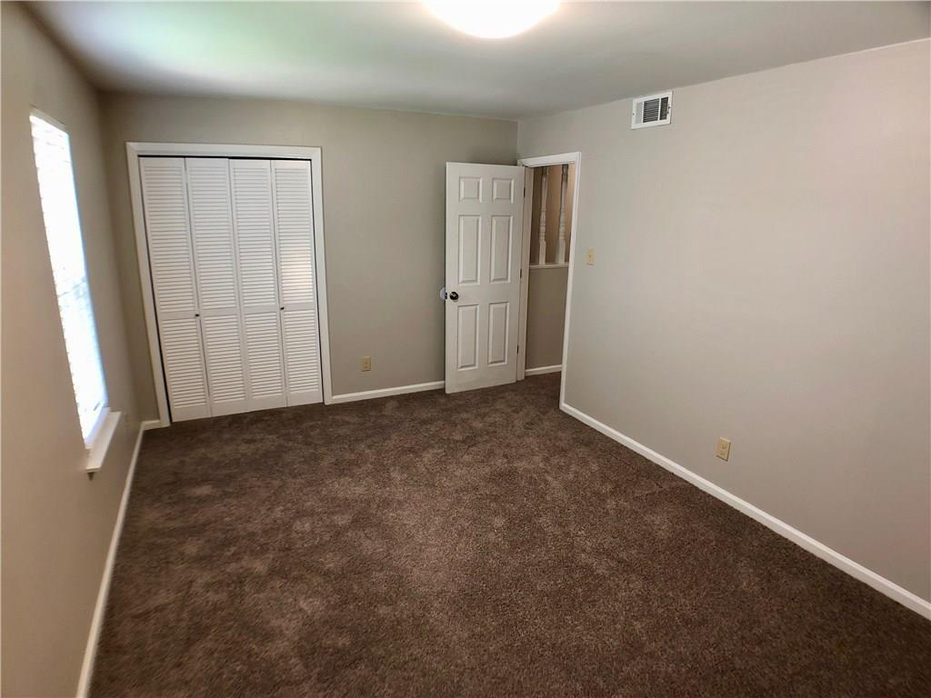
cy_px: 349
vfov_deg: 49.7
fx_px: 753
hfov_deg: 63.4
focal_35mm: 28
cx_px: 466
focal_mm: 4
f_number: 1.8
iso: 40
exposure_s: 1/24
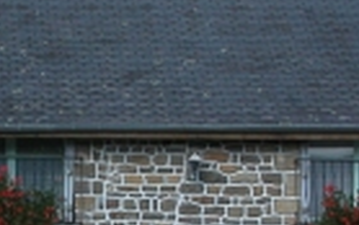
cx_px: 52
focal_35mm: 182
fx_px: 1781
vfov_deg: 7.2
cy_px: 259
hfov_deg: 11.4
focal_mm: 8.9
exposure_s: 1/168
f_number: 5
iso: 100
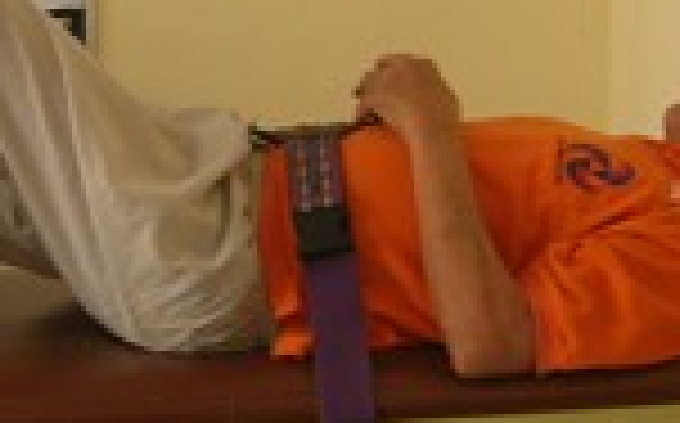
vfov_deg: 12.1
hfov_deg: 19.3
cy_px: 0
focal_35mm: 107
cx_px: 144
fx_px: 1981
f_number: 2.9
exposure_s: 1/15.2
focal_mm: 5.7
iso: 50
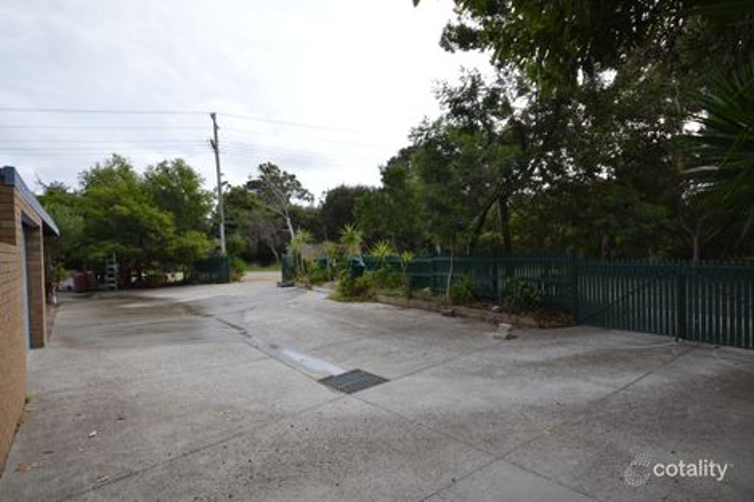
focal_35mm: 18
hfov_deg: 90.0
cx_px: 377
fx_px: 377
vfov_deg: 67.3
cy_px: 251
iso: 100
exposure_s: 1/160
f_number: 6.3
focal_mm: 12
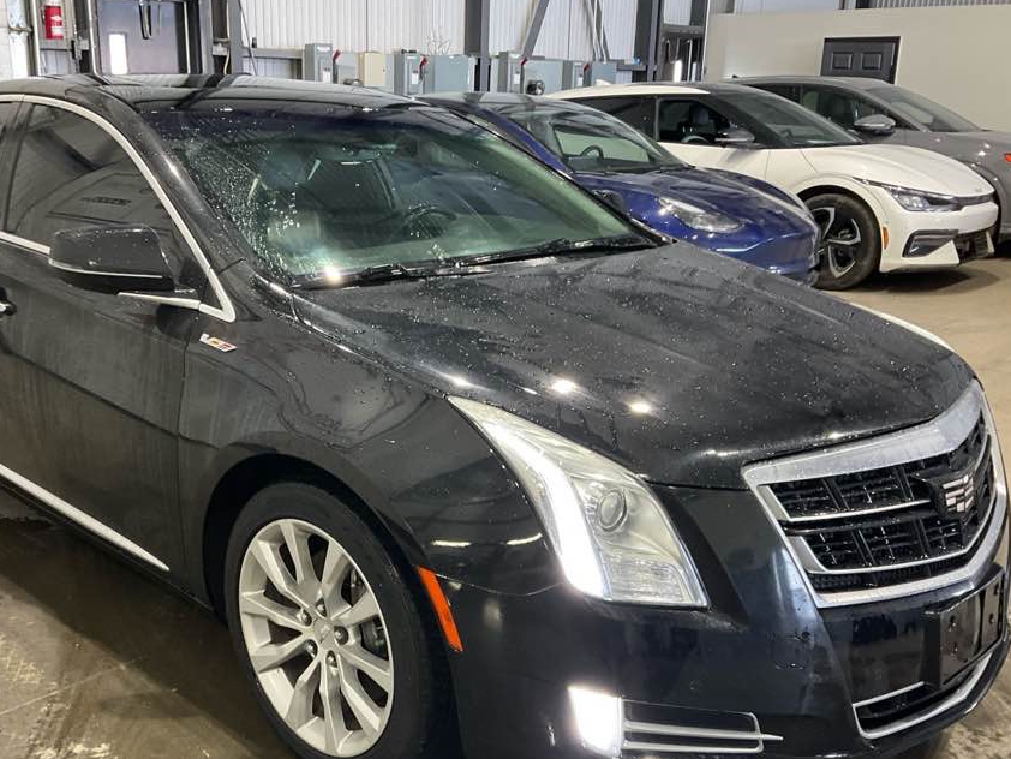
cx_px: 418
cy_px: 479
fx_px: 1139
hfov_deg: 47.6
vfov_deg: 36.6
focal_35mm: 39
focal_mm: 3
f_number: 1.8
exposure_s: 1/60
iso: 125
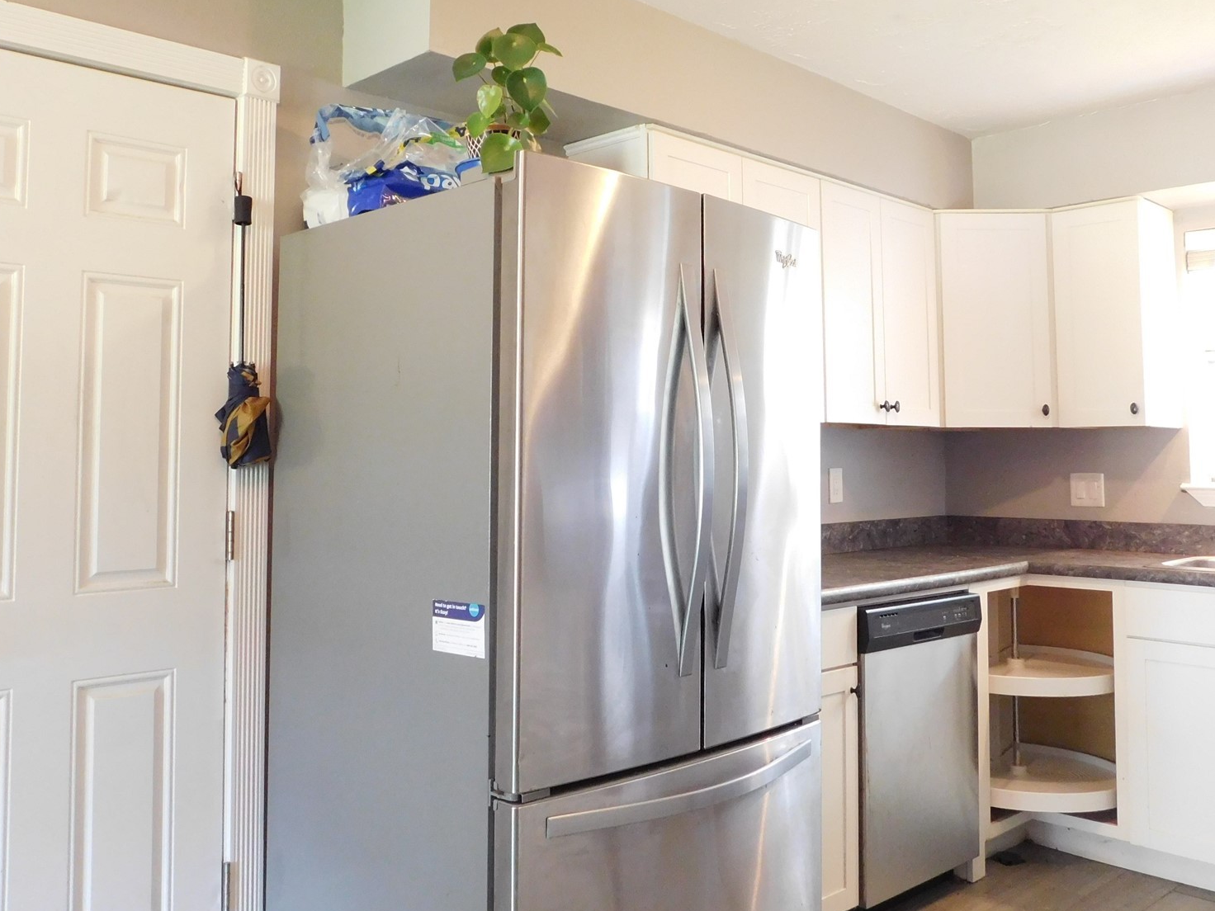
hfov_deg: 56.8
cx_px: 582
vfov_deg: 44.0
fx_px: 1123
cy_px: 380
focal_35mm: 32
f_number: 3
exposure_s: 1/13
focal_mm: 4
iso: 400
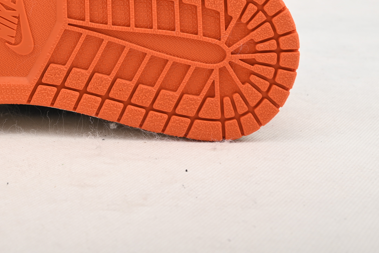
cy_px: -5
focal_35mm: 84
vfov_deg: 15.9
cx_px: 4
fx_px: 885
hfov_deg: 23.2
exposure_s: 1/200
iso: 100
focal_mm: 39
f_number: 11
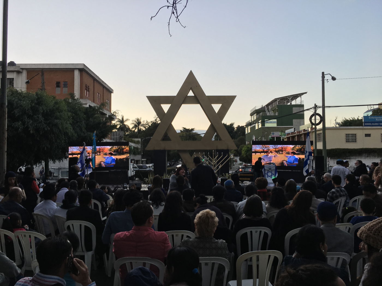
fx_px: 320
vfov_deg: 48.2
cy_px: 143
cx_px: 191
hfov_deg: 61.7
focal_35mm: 29
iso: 25
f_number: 2.2
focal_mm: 4.15
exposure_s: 1/120
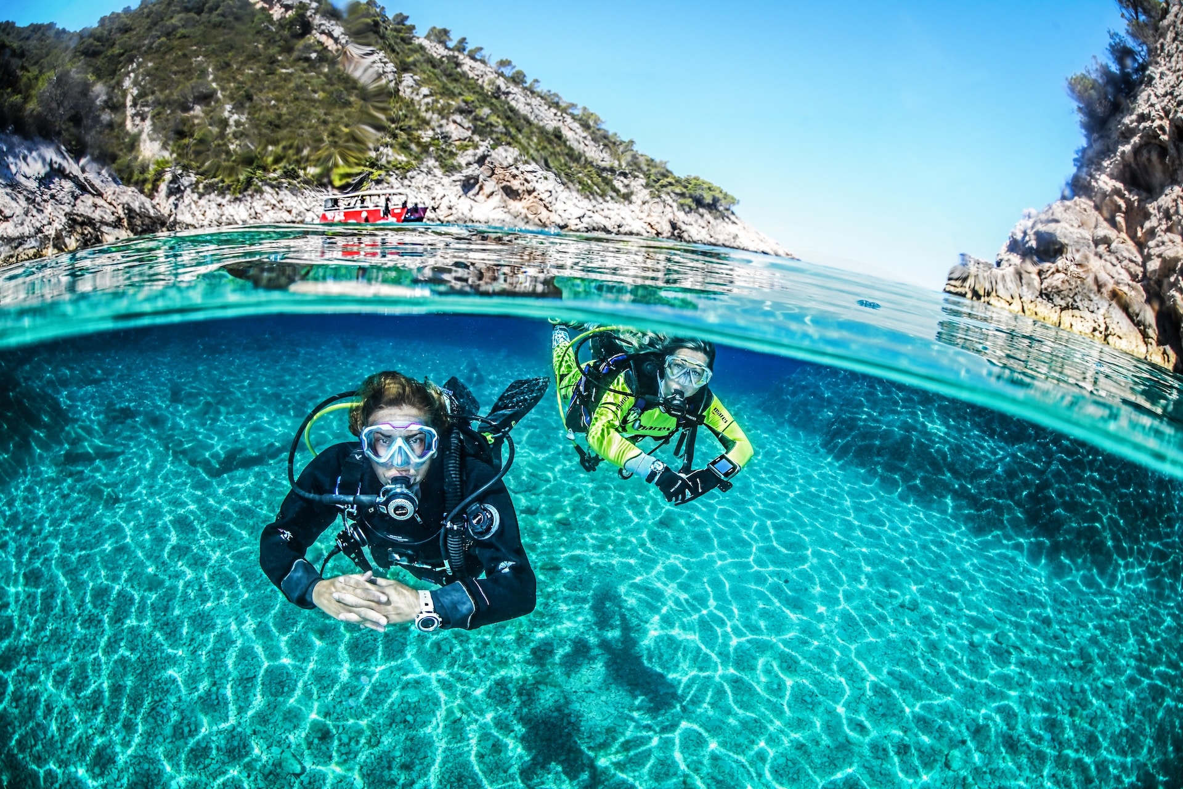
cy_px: 394
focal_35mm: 15
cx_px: 592
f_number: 20
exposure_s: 1/200
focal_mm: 15
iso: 640
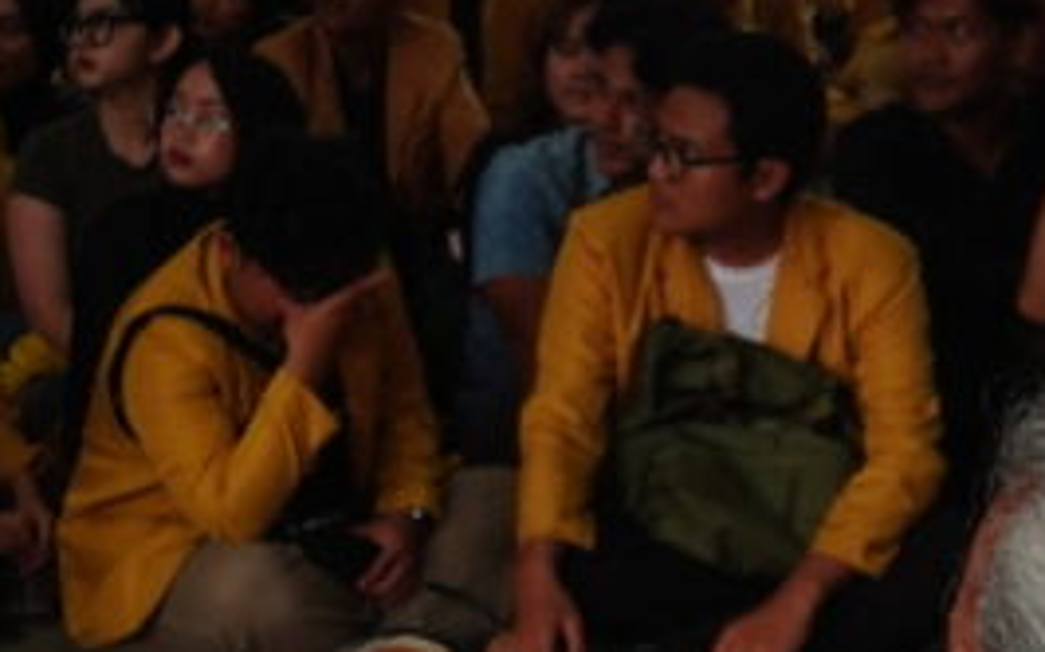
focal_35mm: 159
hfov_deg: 13.2
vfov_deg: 8.2
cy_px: 448
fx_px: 4525
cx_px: 617
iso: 500
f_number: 4.5
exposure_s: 1/60
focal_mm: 27
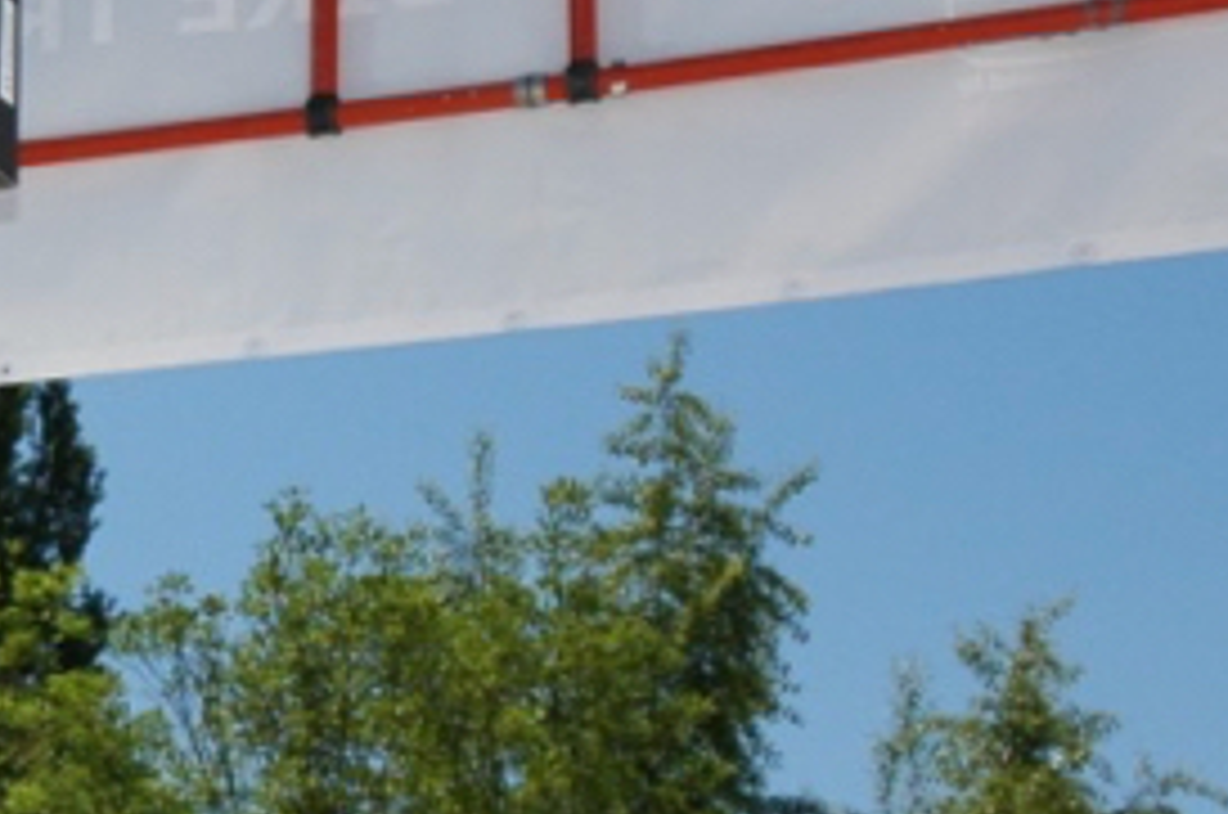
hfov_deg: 16.1
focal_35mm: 124
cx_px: -130
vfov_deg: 11.0
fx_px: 4222
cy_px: 614
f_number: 7.1
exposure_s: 1/1600
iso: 200
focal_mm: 22
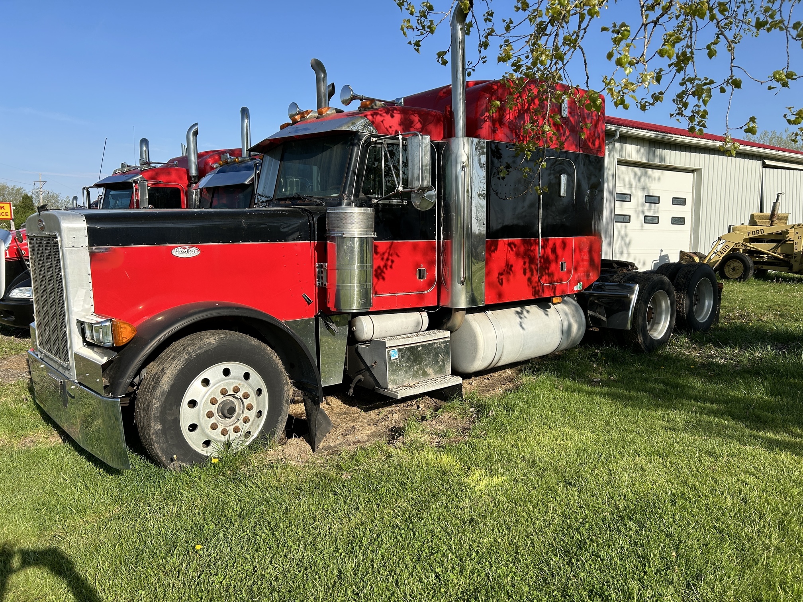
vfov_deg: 53.1
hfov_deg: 67.3
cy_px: 301
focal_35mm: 26
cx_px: 402
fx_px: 603
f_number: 1.5
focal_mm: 5.7
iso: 50
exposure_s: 1/3077
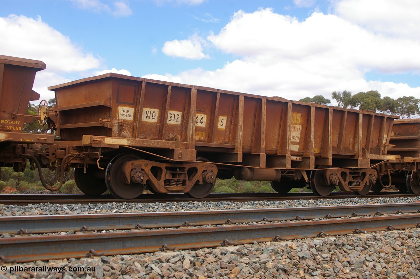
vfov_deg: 29.8
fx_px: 525
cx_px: 210
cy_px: 140
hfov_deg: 43.6
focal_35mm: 45
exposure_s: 1/250
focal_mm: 30
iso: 200
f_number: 9.5
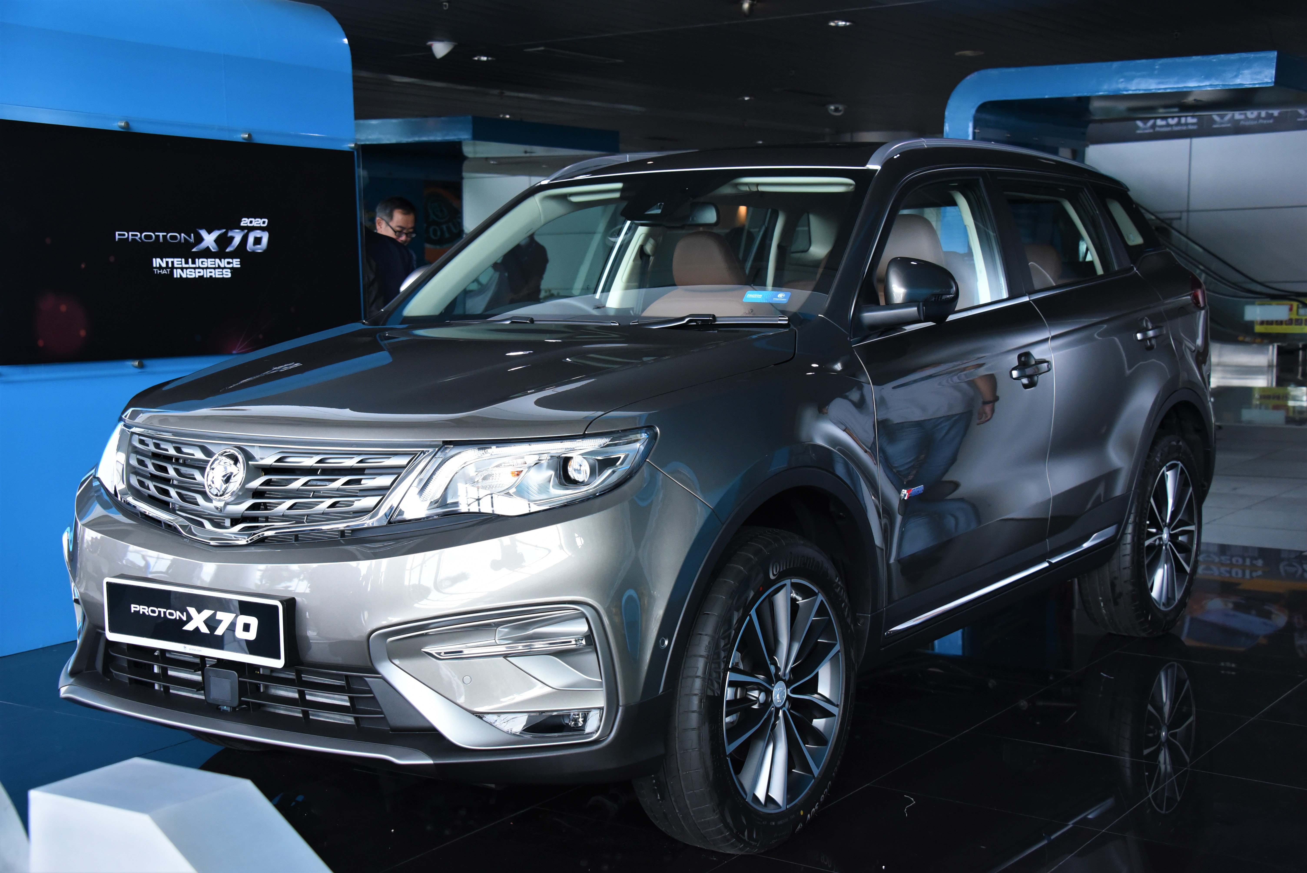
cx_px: 654
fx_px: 1743
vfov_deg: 28.1
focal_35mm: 48
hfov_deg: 41.1
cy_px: 436
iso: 3200
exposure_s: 1/500
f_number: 5.6
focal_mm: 48
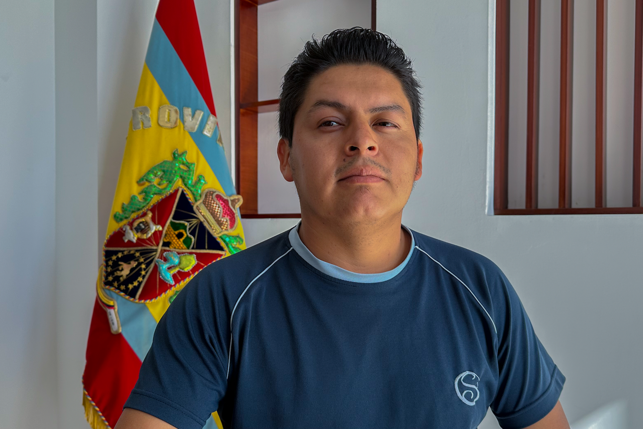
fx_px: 3108
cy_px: 214
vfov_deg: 7.9
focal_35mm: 174
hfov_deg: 11.8
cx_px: 322
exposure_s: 1/250
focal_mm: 116
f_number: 5.6
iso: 1000
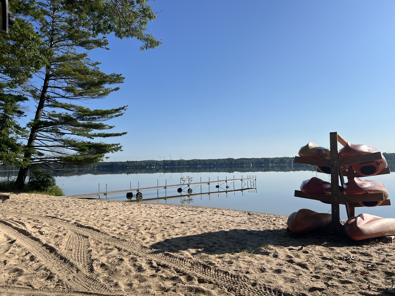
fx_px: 297
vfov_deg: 53.1
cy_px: 148
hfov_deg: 67.3
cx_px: 198
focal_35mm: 26
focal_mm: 5.7
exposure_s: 1/6579
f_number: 1.5
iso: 50
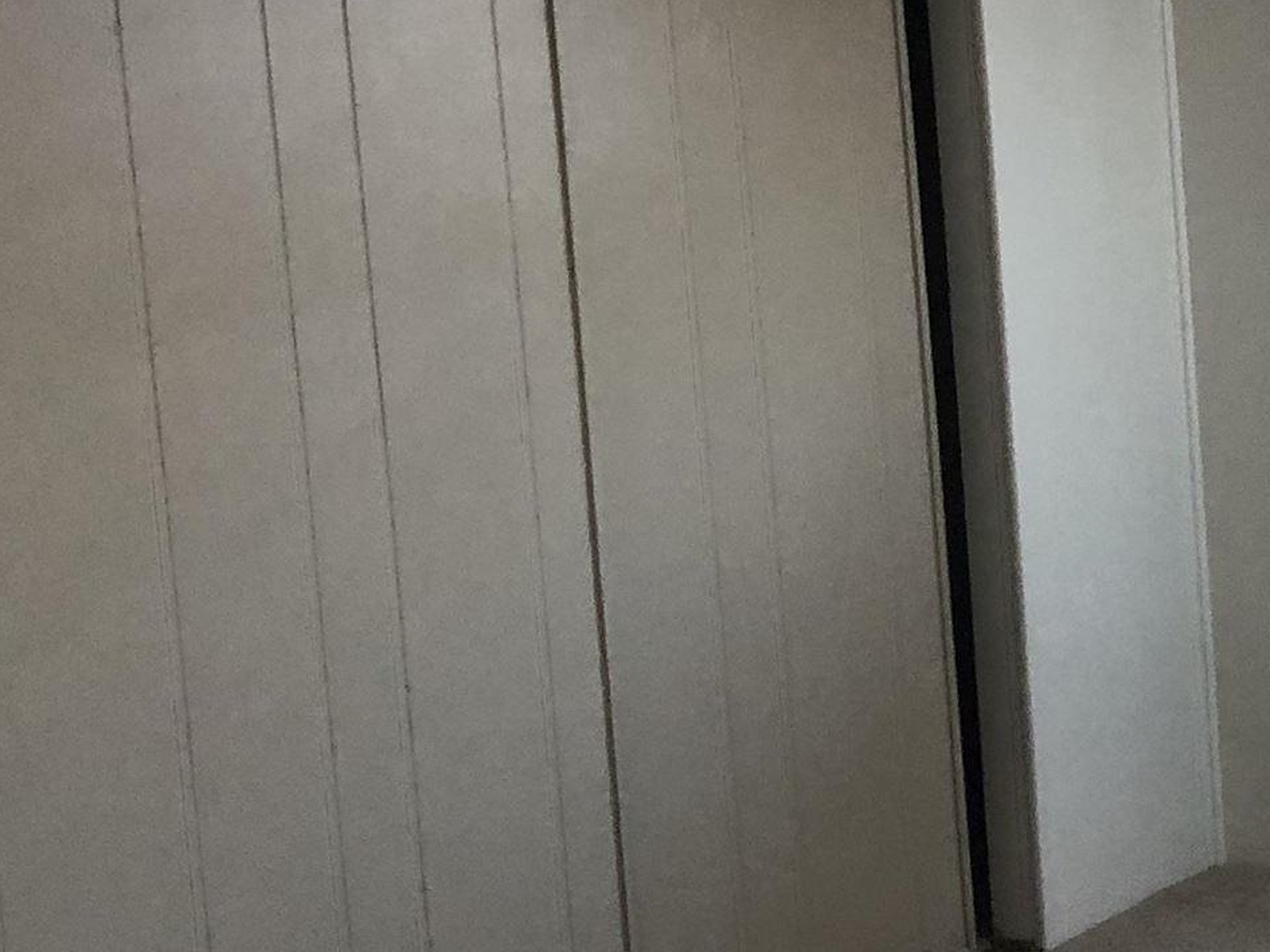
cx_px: 1468
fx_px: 3339
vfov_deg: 16.1
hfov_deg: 20.3
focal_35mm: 91
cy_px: 146
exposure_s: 1/15
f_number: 1.8
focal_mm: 3.99
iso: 50
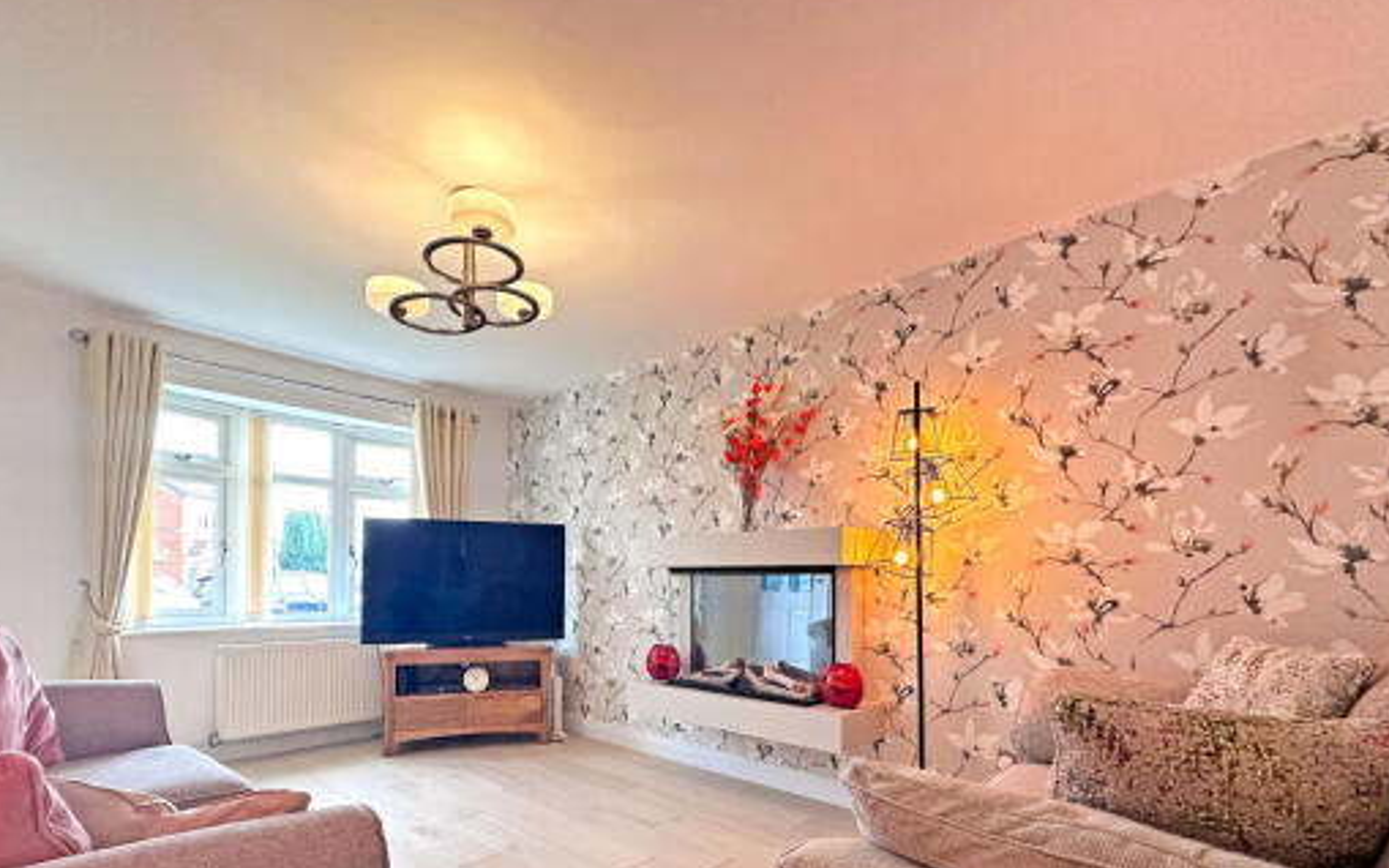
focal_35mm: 17
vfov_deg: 66.2
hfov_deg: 94.2
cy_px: 577
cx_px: 643
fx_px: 643
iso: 250
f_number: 2.2
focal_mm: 2.22
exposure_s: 1/100
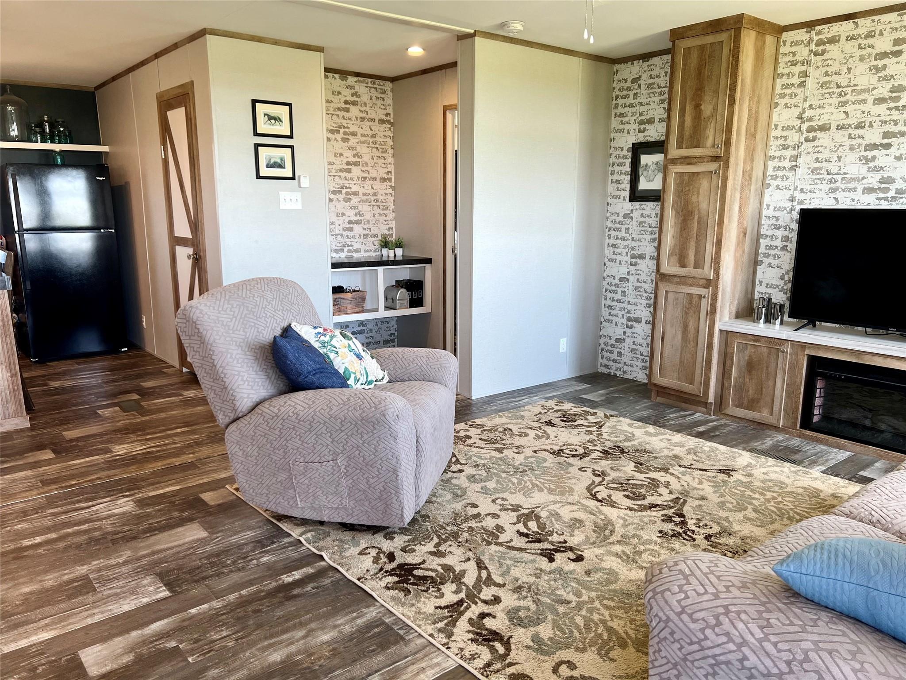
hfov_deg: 67.3
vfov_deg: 53.1
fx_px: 680
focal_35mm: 26
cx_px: 453
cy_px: 340
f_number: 1.5
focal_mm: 5.7
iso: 100
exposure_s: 1/120
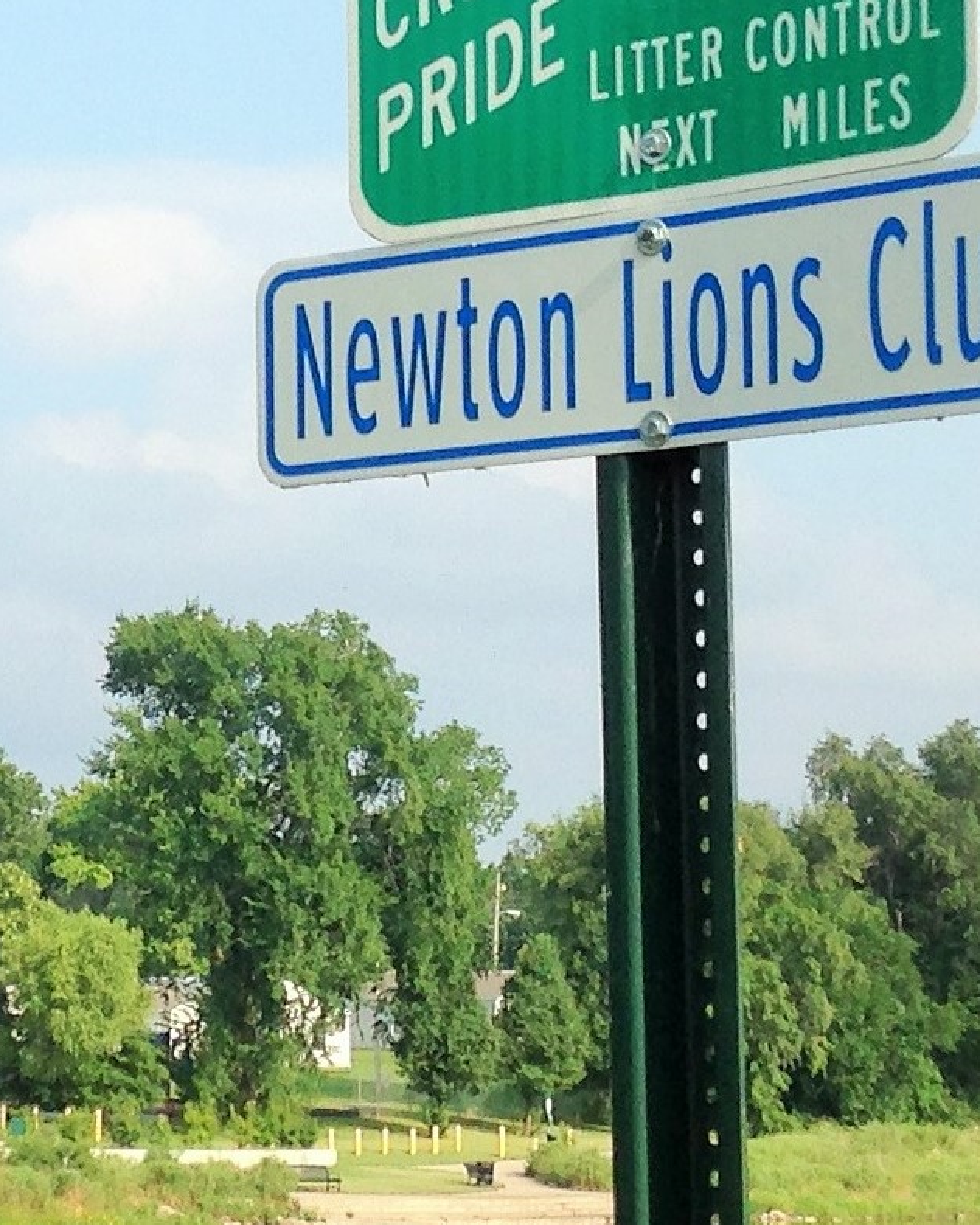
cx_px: 169
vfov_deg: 25.1
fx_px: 2756
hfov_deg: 19.9
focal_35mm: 76
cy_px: 588
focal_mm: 4.12
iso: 50
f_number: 2.4
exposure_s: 1/1323
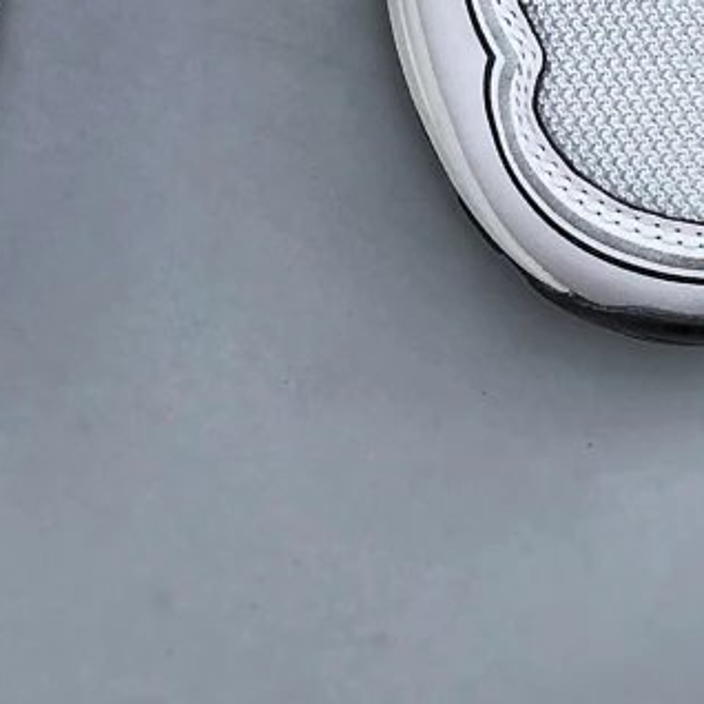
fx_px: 5246
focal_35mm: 228
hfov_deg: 7.7
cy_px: -638
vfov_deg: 7.4
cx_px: 84
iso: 20
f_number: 2.8
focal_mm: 6.6
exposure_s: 1/50
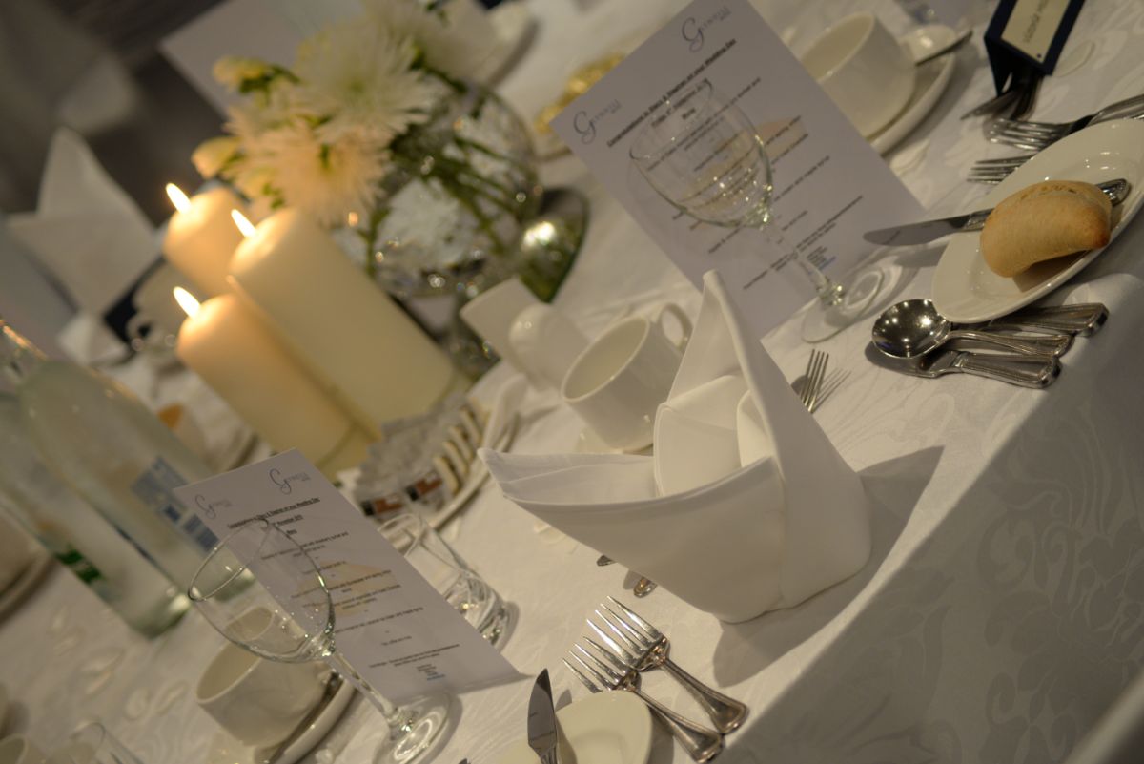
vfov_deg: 17.5
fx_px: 2479
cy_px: 382
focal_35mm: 78
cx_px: 572
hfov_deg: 26.0
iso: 1000
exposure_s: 1/80
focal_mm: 78
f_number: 4
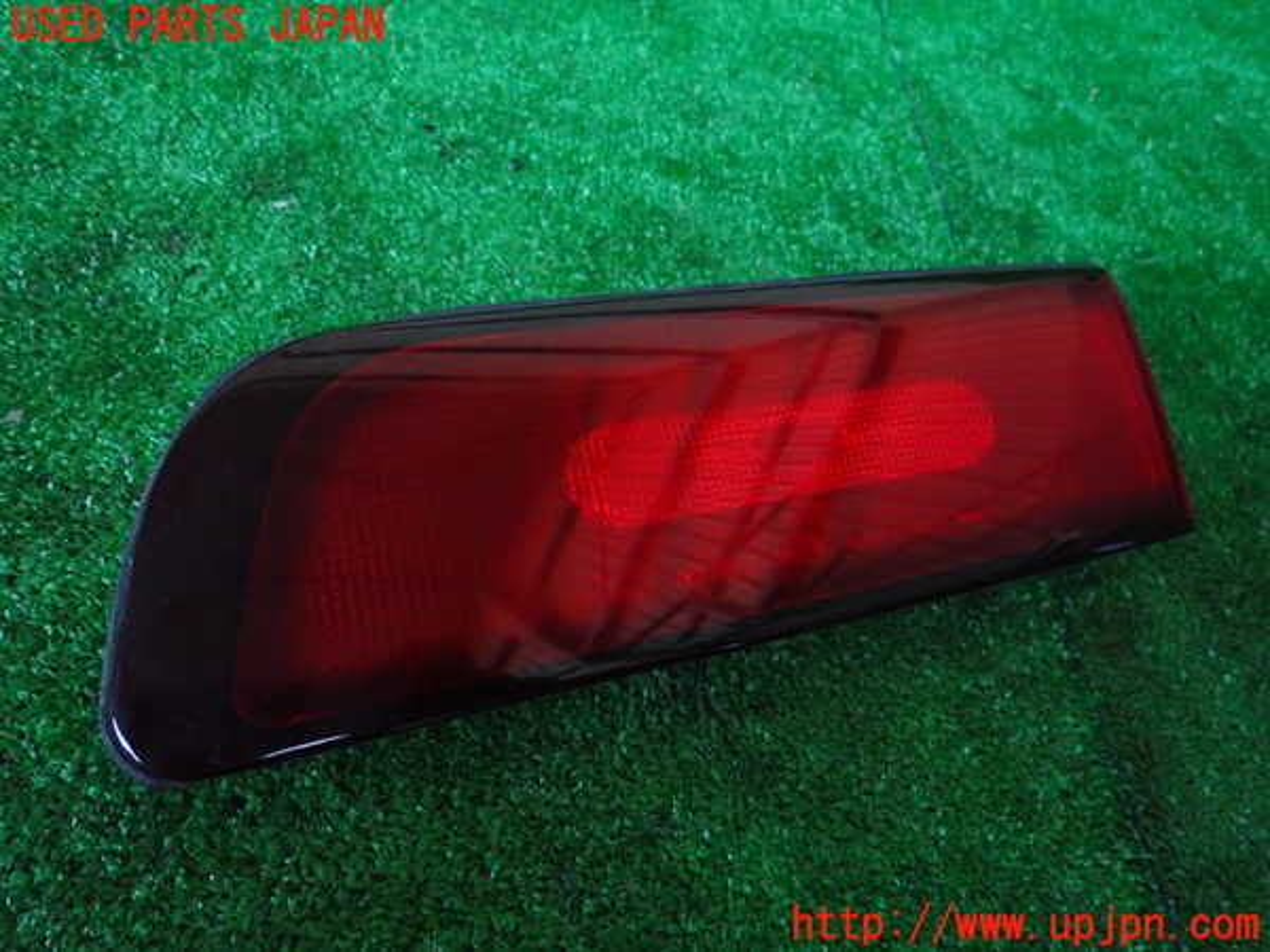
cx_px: 635
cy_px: 476
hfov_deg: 69.4
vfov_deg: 54.9
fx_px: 917
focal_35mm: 25
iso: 800
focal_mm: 4.5
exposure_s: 1/13
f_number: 2
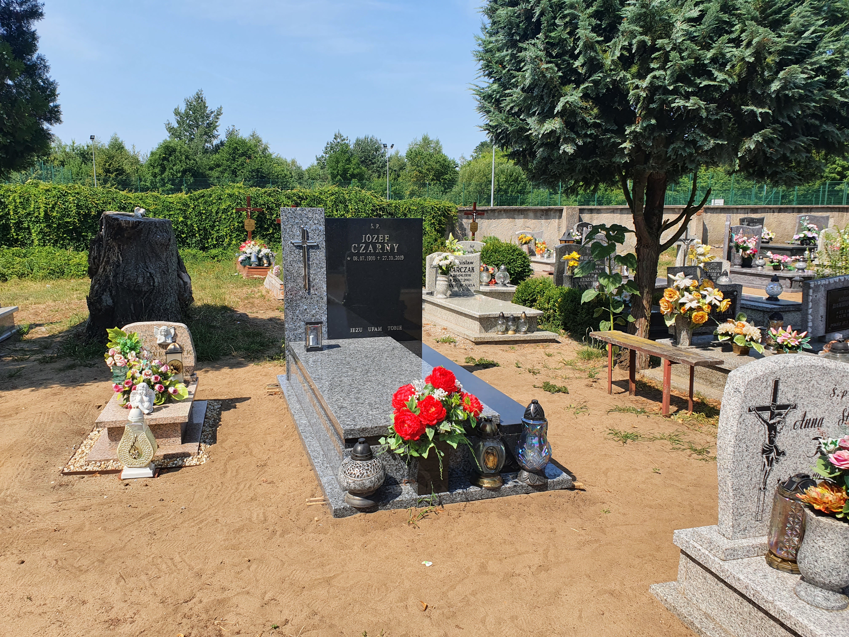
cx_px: 424
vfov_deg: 53.1
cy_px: 318
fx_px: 638
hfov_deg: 67.3
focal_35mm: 26
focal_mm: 4.32
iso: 50
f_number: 2.4
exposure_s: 1/1144
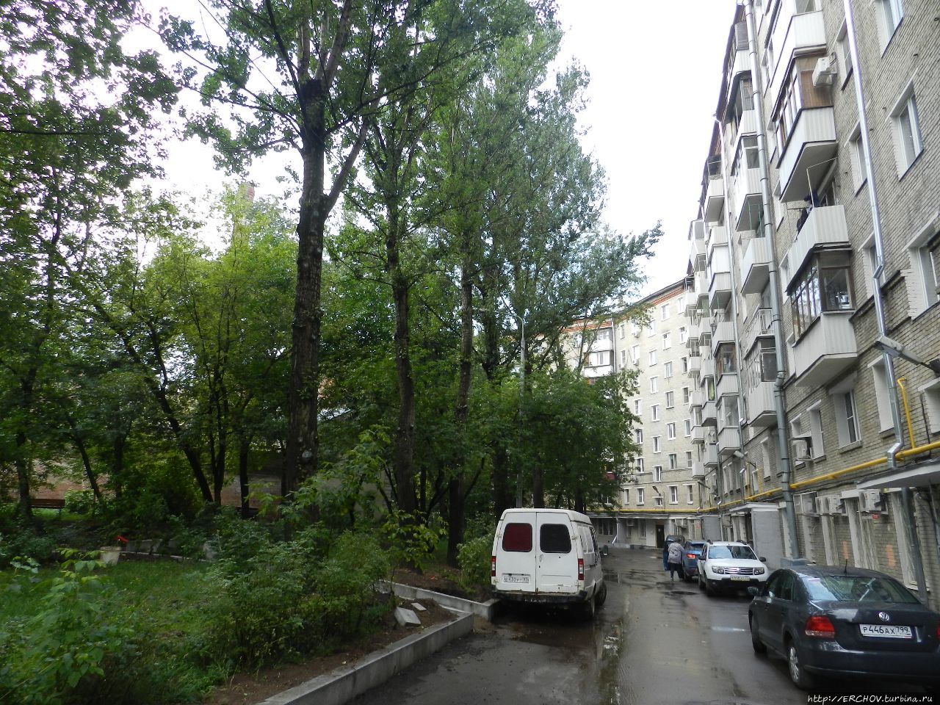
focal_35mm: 23
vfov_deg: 58.9
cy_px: 352
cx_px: 470
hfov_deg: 73.9
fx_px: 625
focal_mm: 4
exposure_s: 1/100
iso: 160
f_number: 3.4
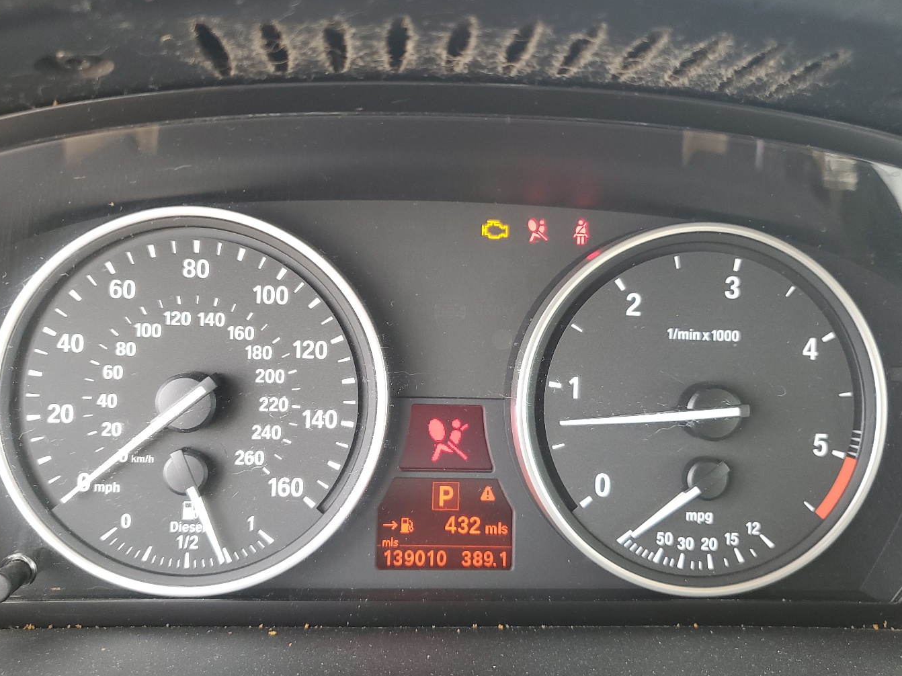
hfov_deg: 58.3
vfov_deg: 45.4
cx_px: 432
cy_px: 347
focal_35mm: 31
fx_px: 808
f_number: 1.5
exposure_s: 1/60.2
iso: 66
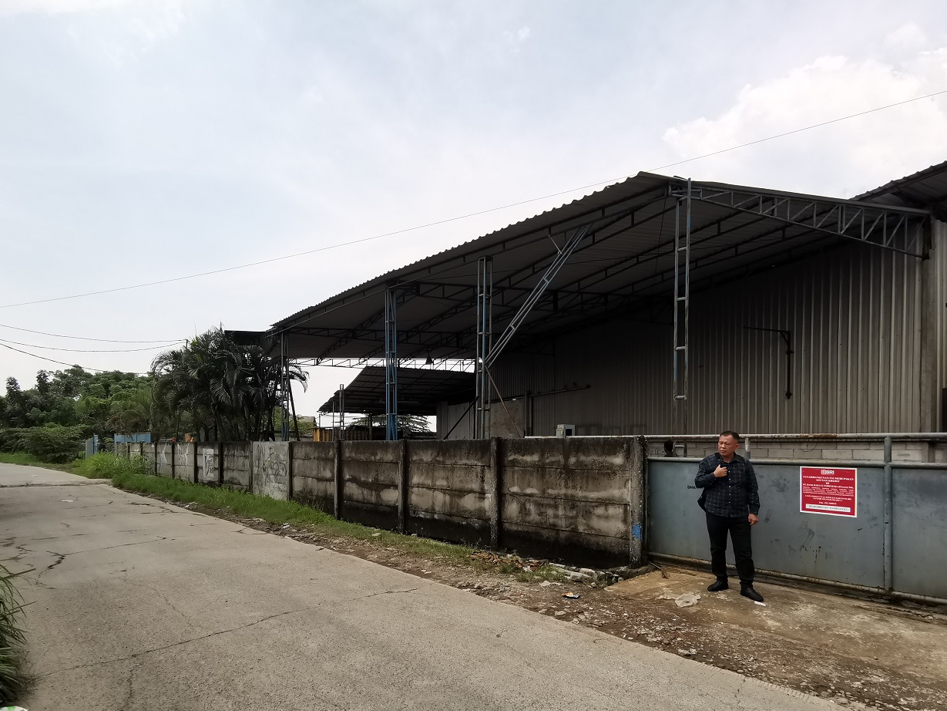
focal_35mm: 20
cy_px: 438
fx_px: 547
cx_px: 462
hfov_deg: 81.7
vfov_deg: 65.1
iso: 50
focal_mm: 2.35
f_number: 2.2
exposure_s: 1/943
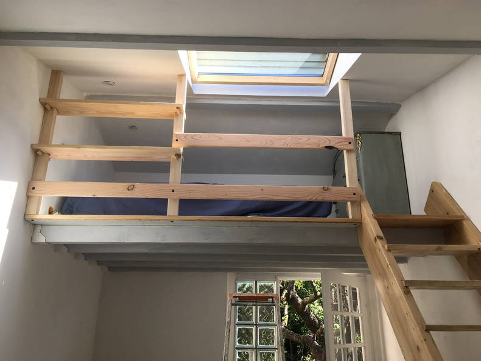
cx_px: 240
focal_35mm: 29
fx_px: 403
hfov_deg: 61.7
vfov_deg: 48.2
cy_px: 180
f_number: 2.2
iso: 25
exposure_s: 1/229
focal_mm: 4.15
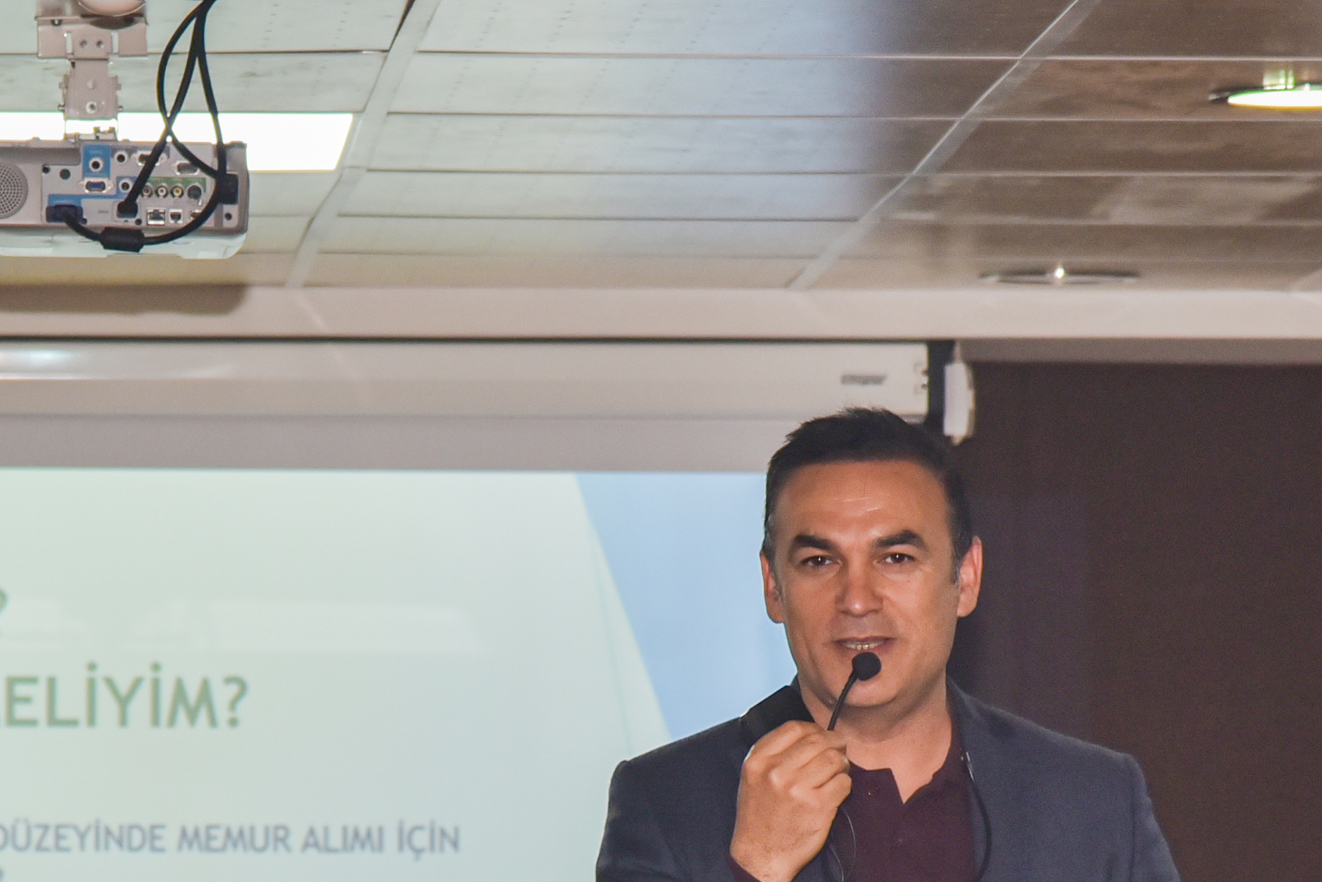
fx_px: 12012
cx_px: 545
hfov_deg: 6.3
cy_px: 847
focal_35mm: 327
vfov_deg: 4.2
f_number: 5.6
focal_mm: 120
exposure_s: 1/125
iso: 640
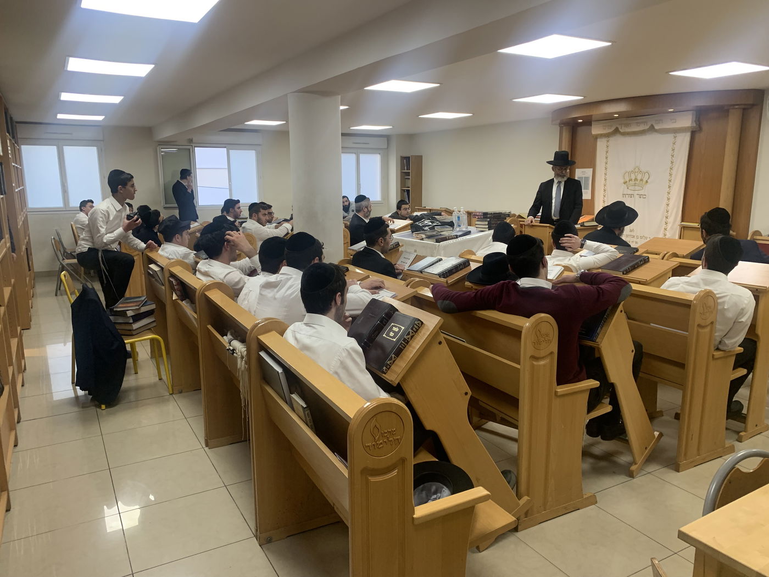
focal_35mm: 26
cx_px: 384
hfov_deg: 67.3
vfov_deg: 53.1
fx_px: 578
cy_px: 288
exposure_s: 1/50
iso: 100
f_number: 1.8
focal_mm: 4.25
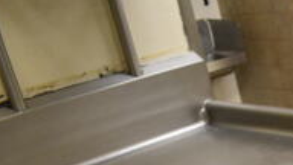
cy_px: 296
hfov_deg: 20.6
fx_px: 699
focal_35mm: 90
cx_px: 427
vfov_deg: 12.3
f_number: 3.5
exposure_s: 1/125
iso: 1800
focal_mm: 18
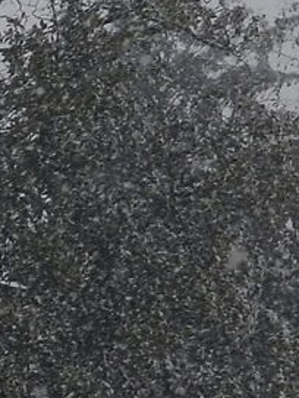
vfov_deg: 6.4
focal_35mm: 305
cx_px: -1395
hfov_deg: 4.1
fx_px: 3513
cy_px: 710
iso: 250
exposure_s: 1/250
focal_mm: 24
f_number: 7.1
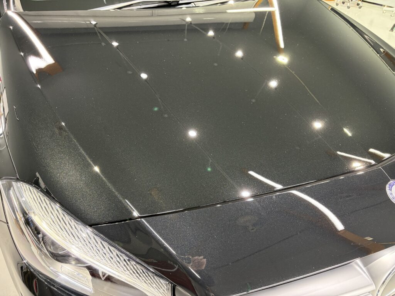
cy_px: 148
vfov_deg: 53.1
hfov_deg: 67.3
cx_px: 198
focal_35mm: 26
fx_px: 297
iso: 320
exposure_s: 1/60
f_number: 1.6
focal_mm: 5.96
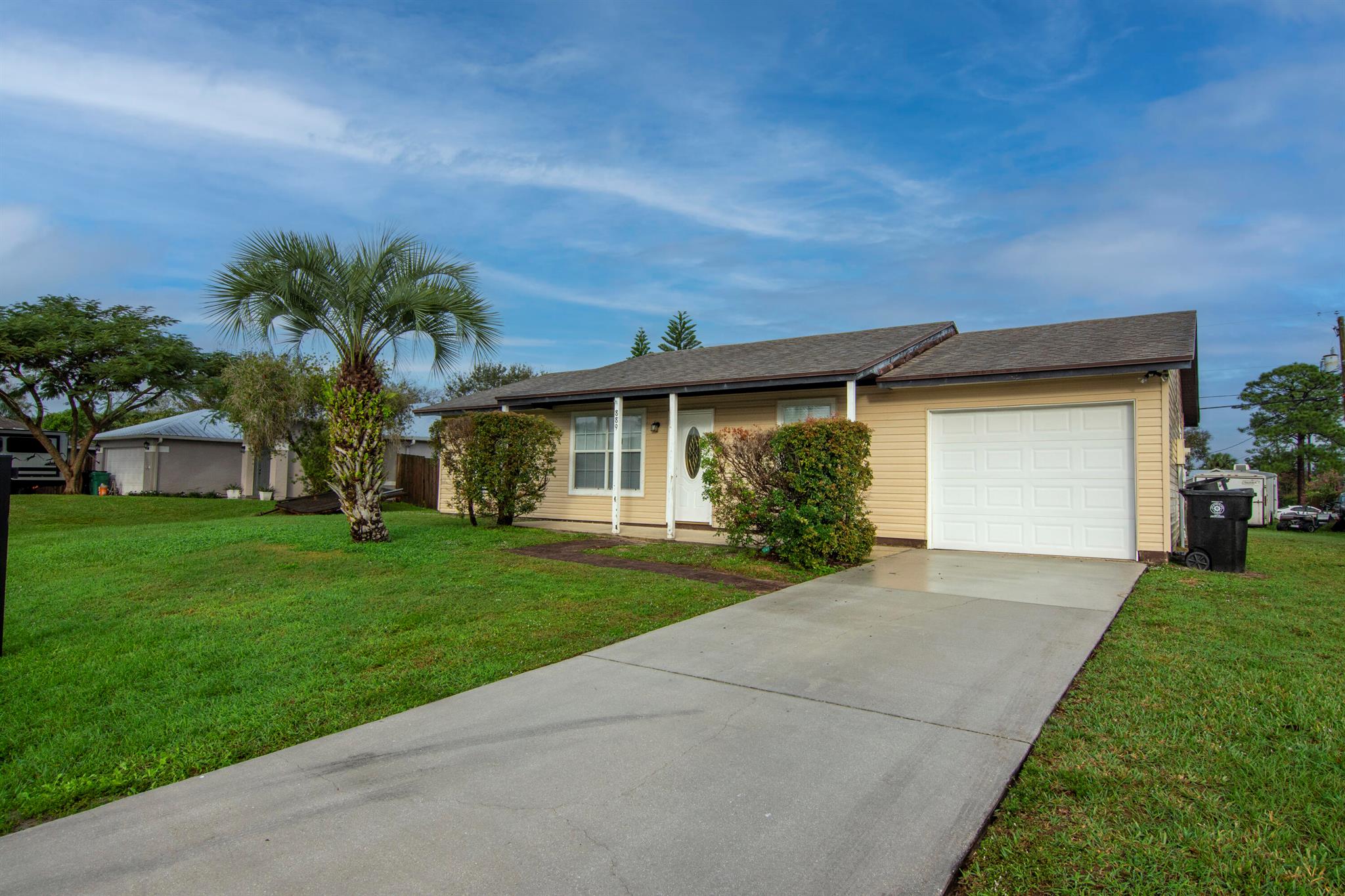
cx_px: 672
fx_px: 728
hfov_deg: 85.4
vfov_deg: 63.2
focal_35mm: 20
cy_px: 448
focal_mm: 13
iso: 320
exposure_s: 1/400
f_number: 10
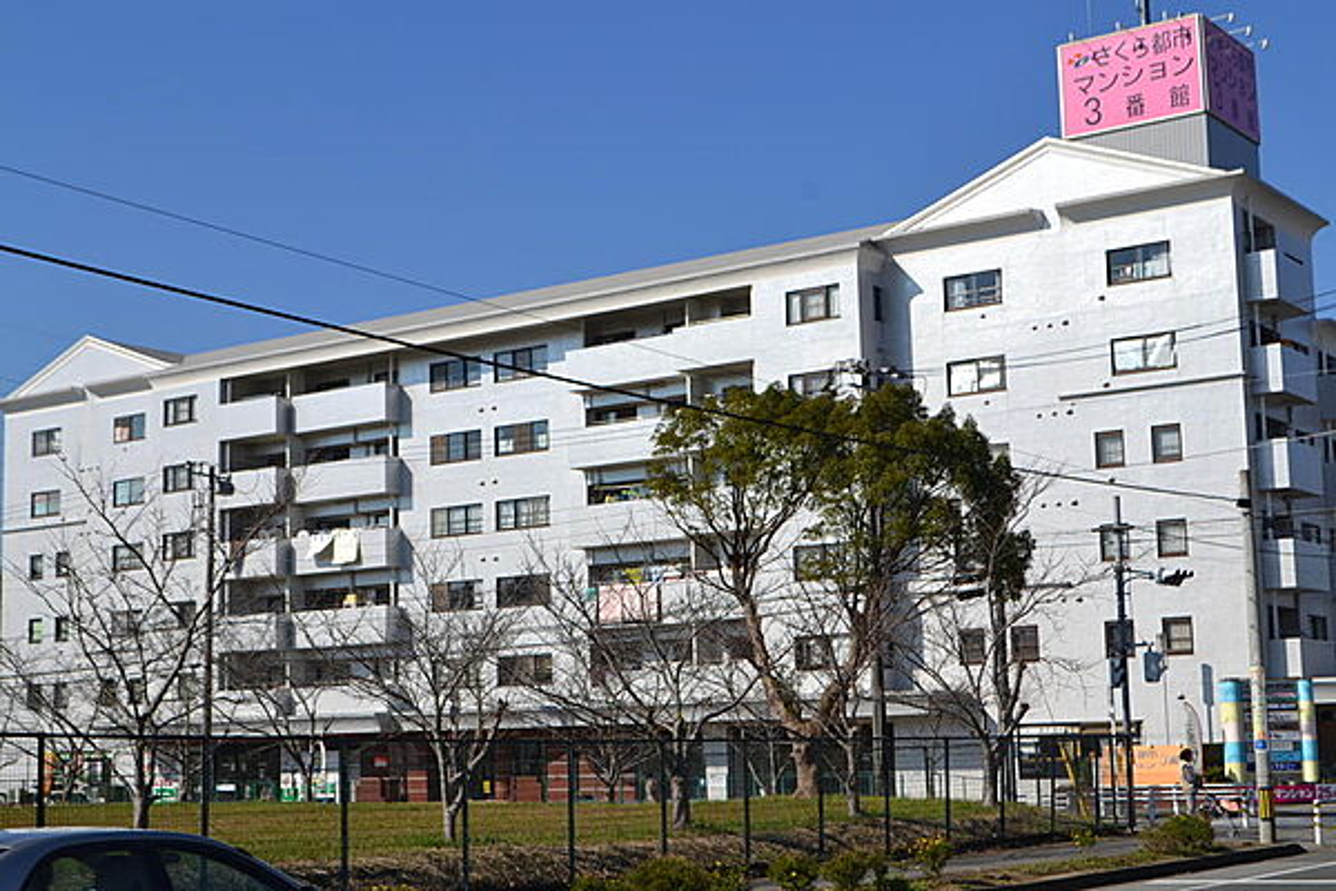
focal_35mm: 52
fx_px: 1948
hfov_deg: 37.9
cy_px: 446
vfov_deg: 25.8
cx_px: 668
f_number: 9
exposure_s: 1/320
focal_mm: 35
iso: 100
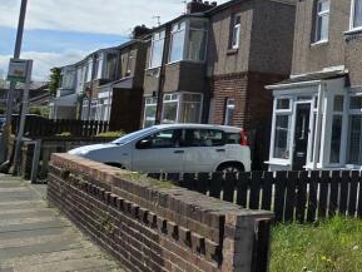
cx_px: 601
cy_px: 90
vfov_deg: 31.3
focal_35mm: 46
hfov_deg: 24.9
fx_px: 481
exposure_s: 1/3291
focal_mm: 2.2
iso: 50
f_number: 2.2
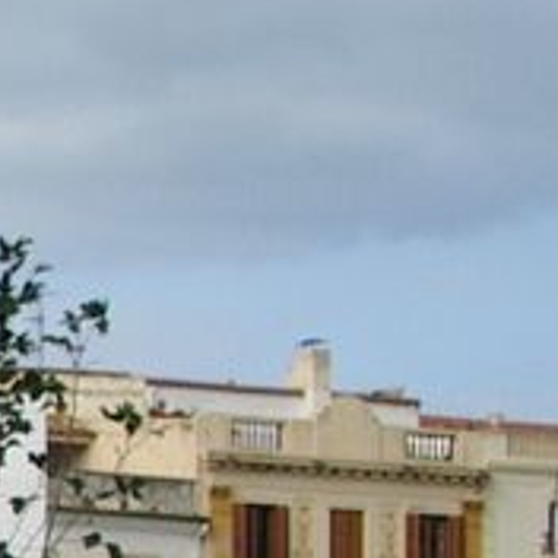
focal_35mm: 180
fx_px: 3283
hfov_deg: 8.4
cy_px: 612
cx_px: -1002
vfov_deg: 9.6
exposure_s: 1/400
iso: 50
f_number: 4.3
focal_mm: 5.8
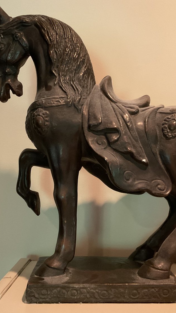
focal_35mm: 43
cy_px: 159
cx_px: 81
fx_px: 357
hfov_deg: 27.7
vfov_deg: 47.4
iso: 250
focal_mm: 3
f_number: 1.8
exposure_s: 1/30
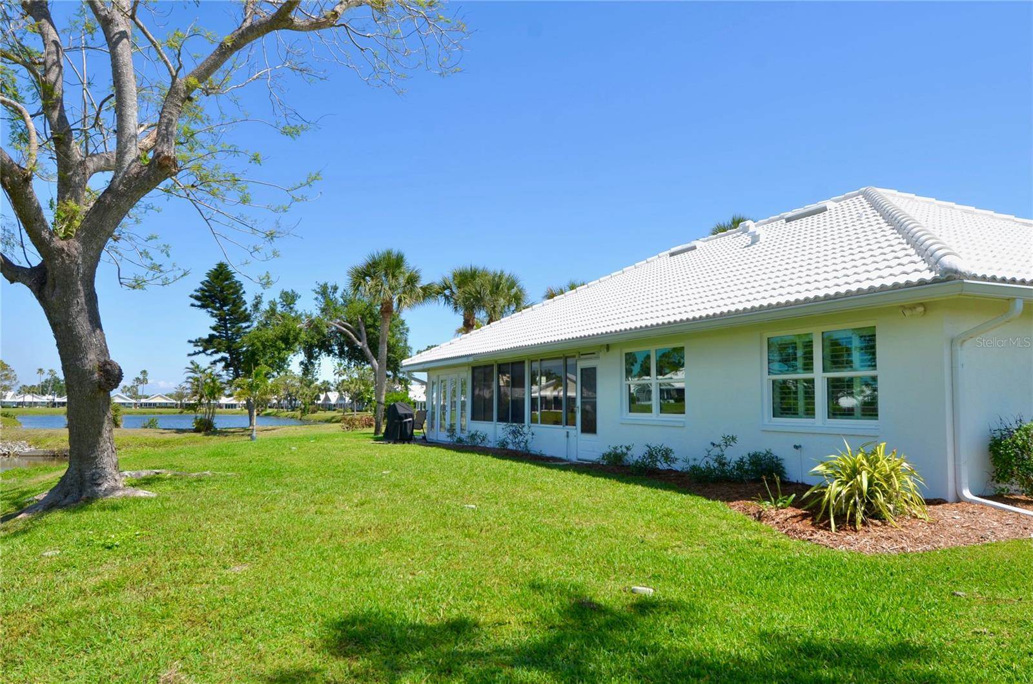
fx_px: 1031
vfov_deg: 36.7
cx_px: 516
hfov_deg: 53.2
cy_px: 342
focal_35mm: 36
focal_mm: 24
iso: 100
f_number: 9
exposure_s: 1/320
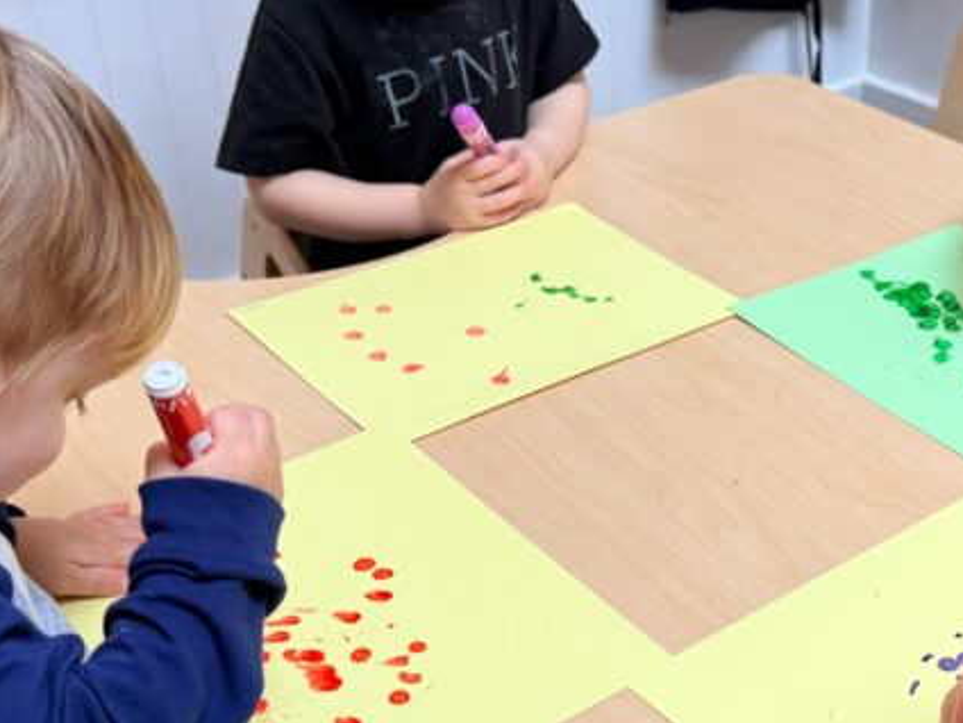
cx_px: 684
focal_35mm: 58
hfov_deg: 32.8
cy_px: 434
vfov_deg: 25.2
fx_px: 1614
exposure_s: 1/120
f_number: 1.78
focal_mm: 6.76
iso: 125
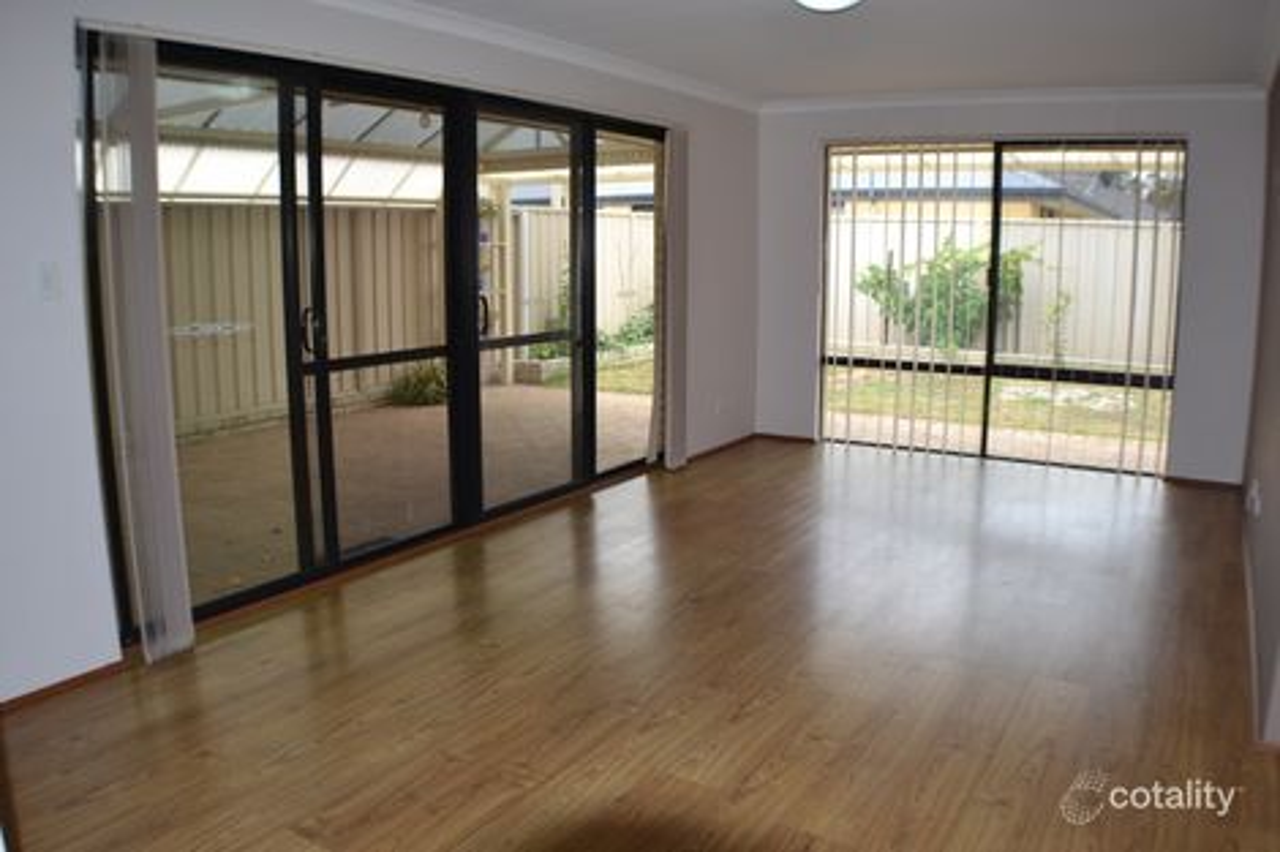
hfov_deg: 53.1
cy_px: 426
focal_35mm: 36
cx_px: 640
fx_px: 1279
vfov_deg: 36.8
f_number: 4
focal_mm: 24
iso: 100
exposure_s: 1/125
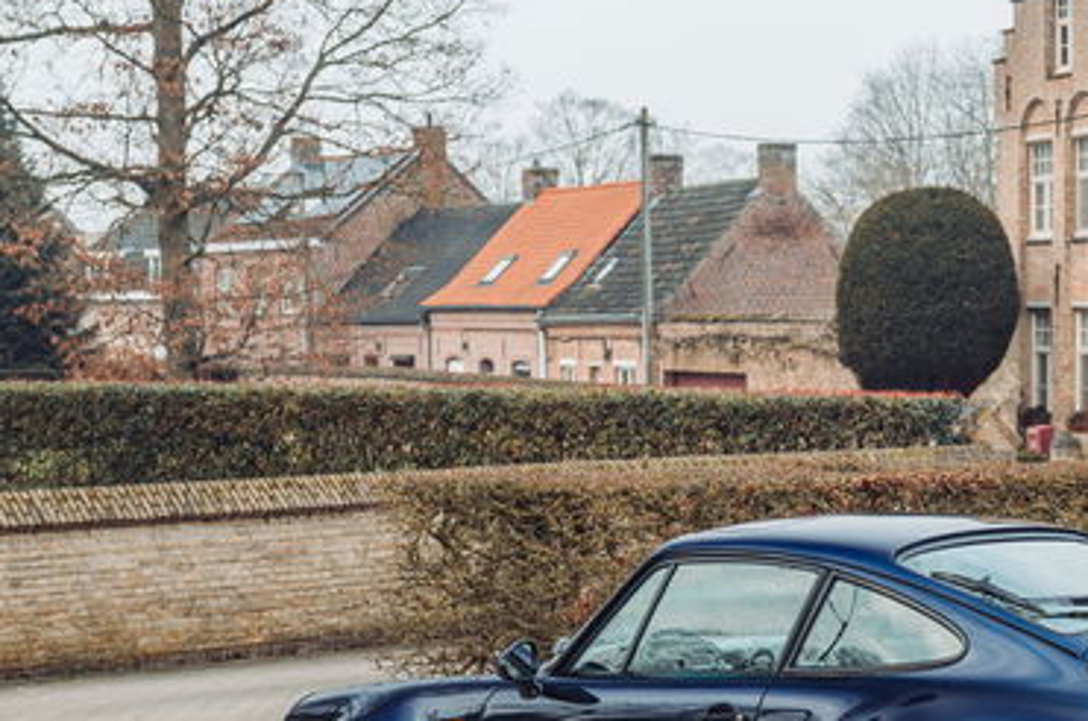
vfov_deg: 15.6
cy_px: 445
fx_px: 2625
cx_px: 886
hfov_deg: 23.1
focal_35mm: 87
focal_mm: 42
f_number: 4.5
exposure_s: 1/200
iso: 640
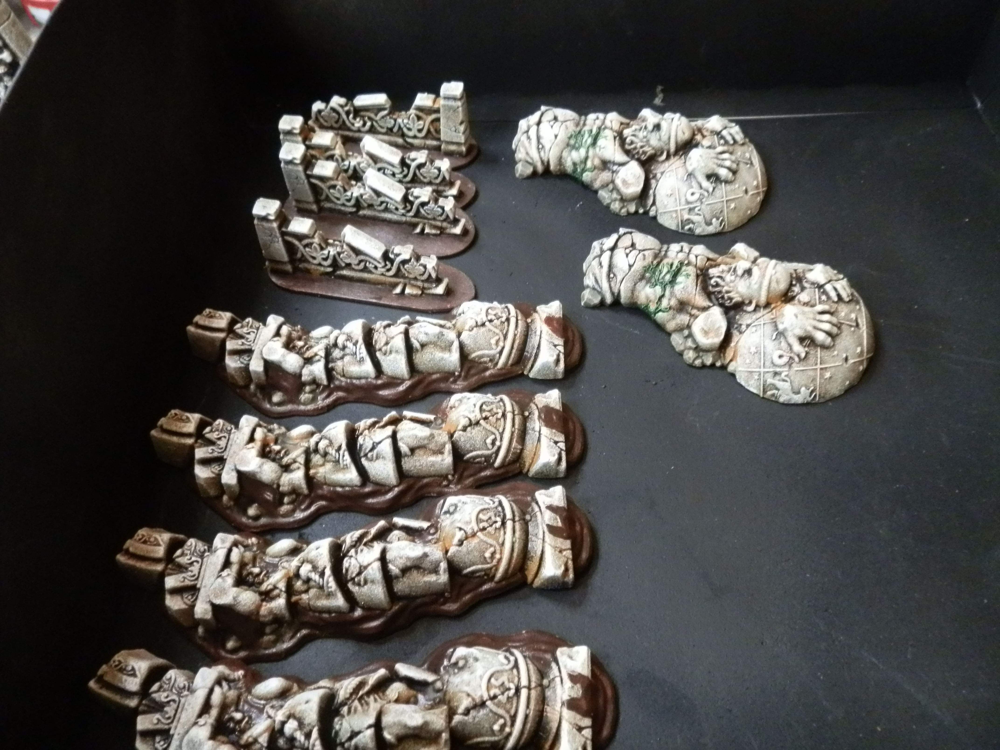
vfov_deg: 49.7
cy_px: 375
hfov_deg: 63.4
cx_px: 500
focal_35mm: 28
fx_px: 809
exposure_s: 1/50
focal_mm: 5
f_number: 3.1
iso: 400
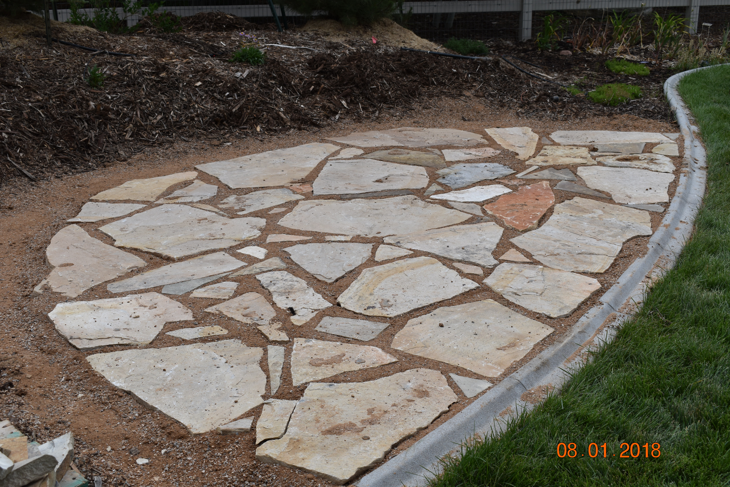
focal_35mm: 45
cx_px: 365
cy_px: 244
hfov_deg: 43.6
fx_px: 912
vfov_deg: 29.9
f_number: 8
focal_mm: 30
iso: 140
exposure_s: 1/250
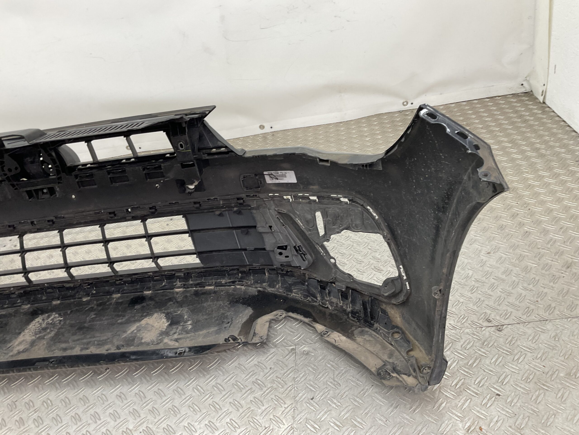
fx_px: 485
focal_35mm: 29
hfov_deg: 61.7
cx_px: 290
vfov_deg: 48.2
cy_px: 218
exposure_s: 1/120
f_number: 1.8
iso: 40
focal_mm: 3
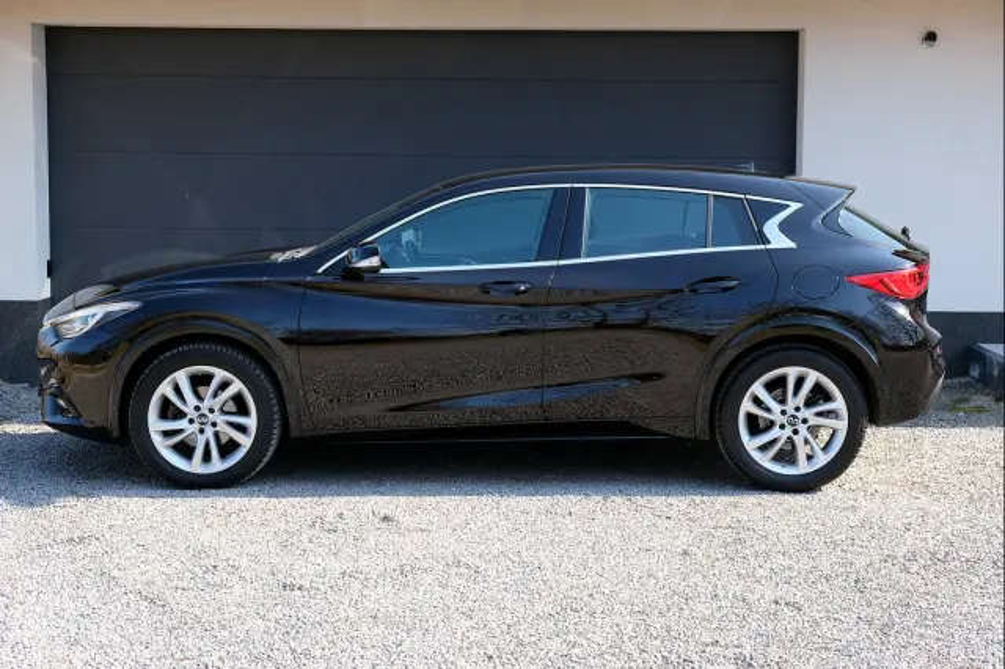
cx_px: 502
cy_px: 334
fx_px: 1786
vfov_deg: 21.2
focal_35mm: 64
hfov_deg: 31.4
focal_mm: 42.5
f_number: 5.6
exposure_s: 1/220
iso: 320
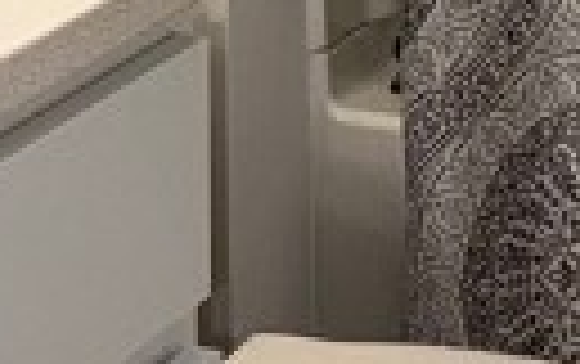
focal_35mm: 202
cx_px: 301
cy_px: -557
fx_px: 3197
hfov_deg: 10.4
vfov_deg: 6.2
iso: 100
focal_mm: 6.76
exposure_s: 1/120
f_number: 1.78
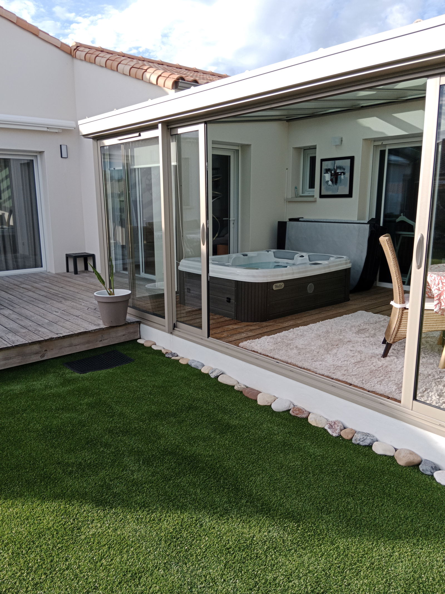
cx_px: 222
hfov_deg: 53.1
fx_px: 446
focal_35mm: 26
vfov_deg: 67.3
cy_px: 297
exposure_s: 1/218
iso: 100
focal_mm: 3.96
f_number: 1.8
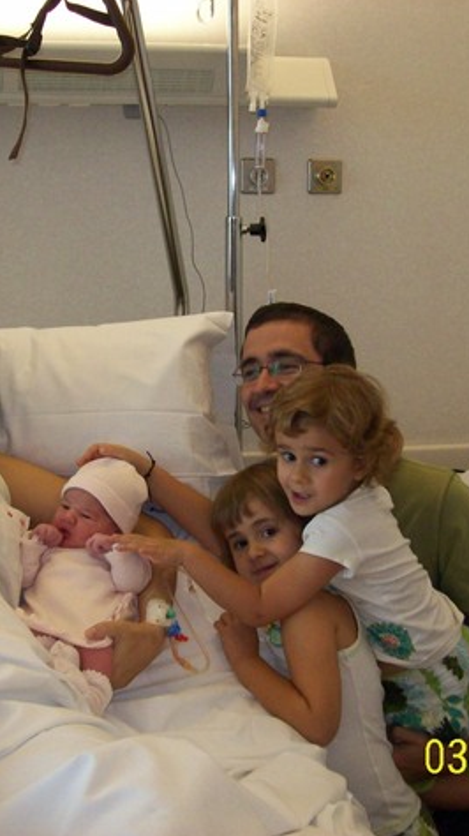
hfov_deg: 22.5
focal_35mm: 53
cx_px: 168
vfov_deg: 39.2
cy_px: 416
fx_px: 1174
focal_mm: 6
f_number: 2.7
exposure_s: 1/64
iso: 200
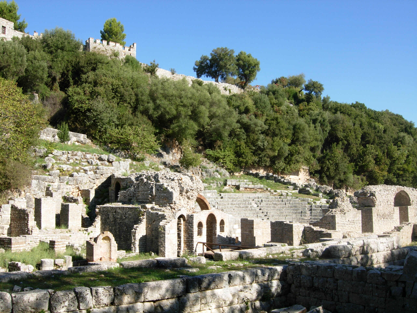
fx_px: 434
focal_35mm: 36
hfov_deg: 51.4
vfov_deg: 39.7
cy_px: 156
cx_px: 208
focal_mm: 7.5
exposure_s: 1/242
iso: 50
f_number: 5.4
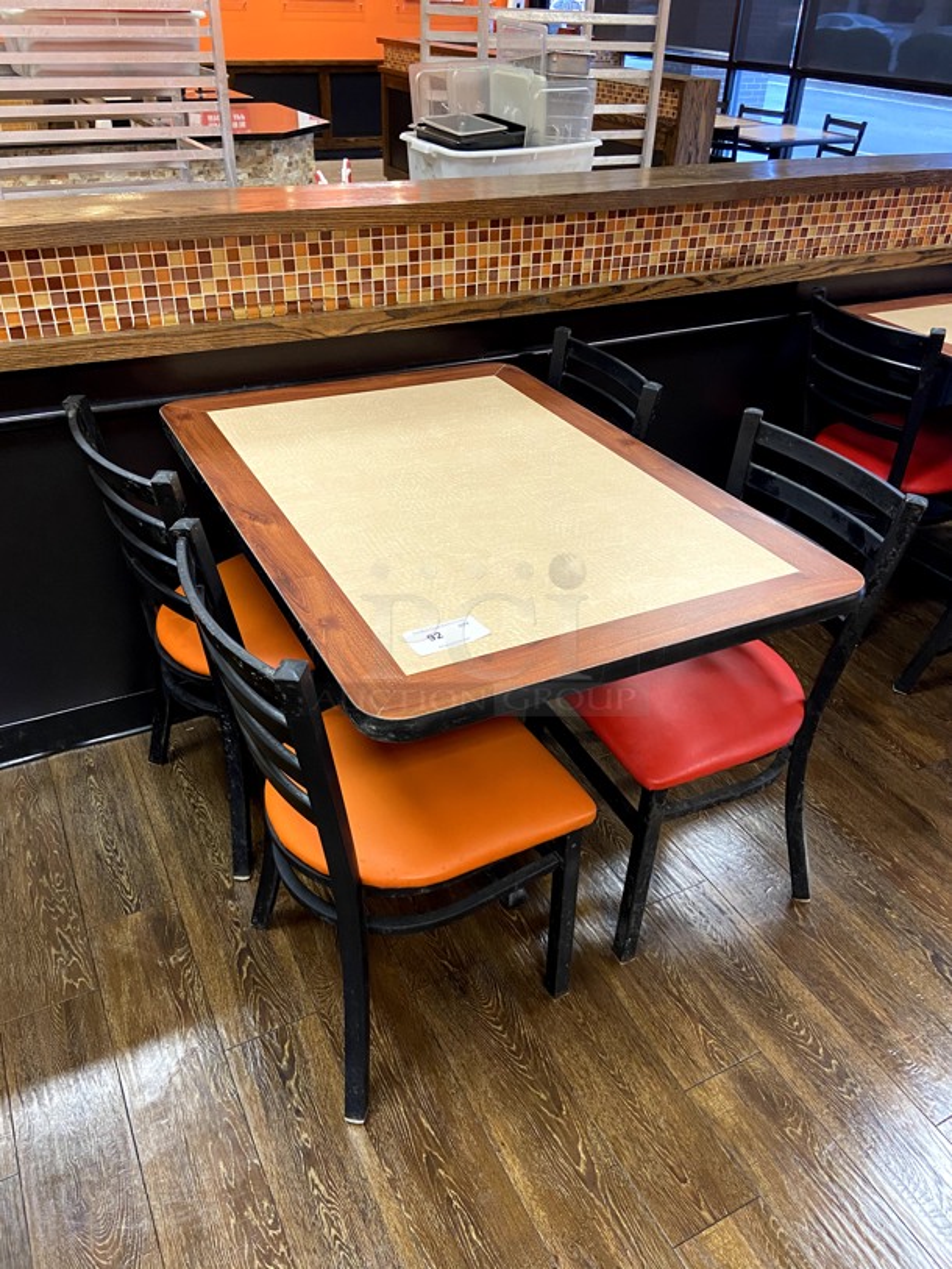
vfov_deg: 67.3
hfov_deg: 53.1
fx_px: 953
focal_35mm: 26
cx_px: 476
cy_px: 634
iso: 320
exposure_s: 1/60
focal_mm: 4.25
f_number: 1.8
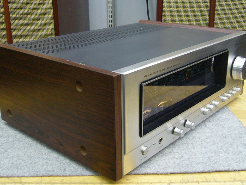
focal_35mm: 42
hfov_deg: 44.8
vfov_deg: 34.3
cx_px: 128
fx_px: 299
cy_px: 84
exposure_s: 1/13
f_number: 2.8
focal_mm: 5.8
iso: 125
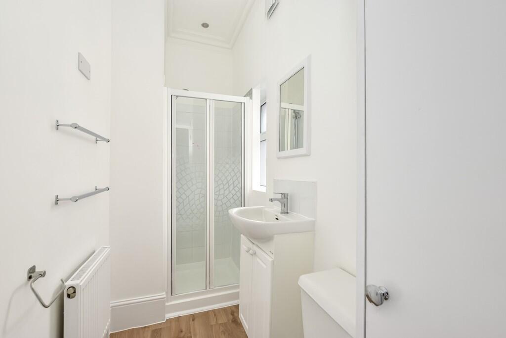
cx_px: 253
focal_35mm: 15
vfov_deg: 77.3
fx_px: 211
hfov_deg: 100.4
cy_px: 169
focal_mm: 10
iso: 640
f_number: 8
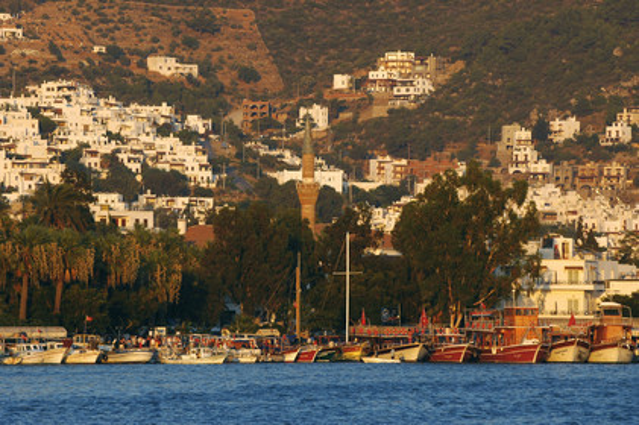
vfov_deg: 4.6
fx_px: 5321
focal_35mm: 300
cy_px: 212
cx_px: 320
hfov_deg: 6.9
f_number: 8
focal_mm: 200
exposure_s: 1/160
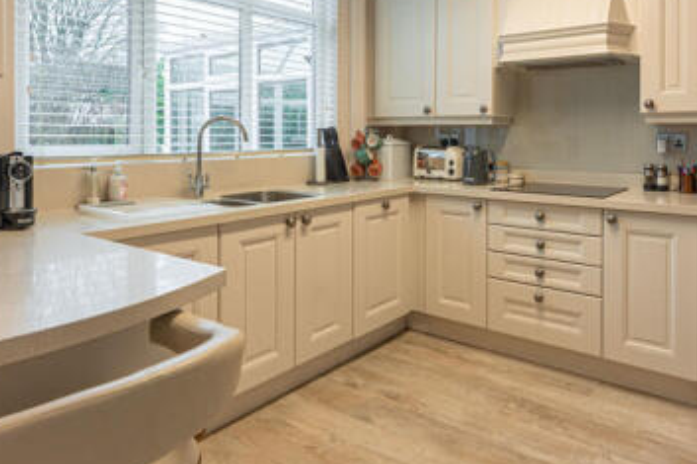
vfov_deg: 48.5
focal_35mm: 26
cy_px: 149
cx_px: 396
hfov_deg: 69.1
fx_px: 503
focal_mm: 14
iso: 125
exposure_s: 1/50
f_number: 5
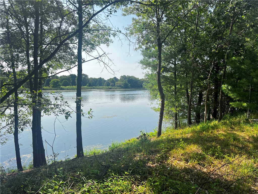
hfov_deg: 67.3
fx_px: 194
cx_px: 129
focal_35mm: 26
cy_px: 97
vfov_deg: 53.1
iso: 50
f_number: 1.5
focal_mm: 5.7
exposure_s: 1/1295
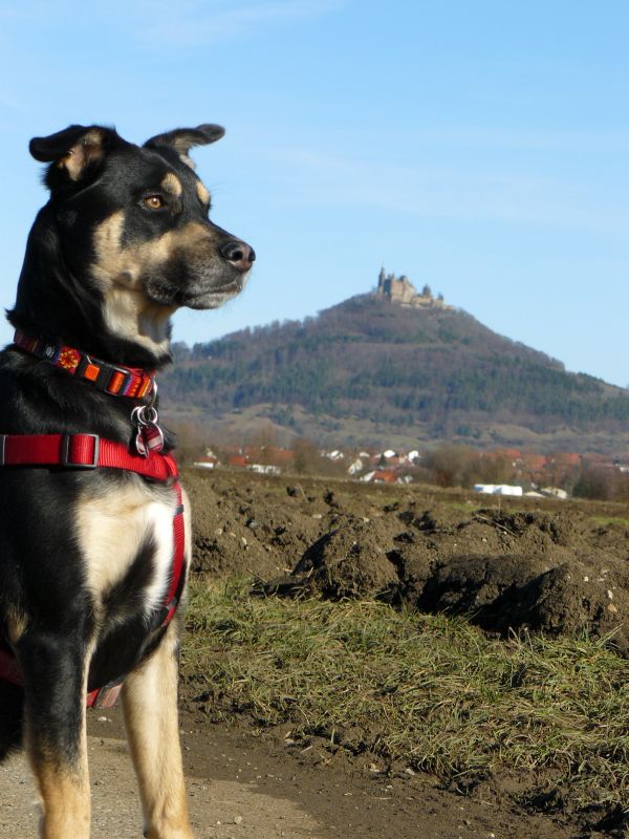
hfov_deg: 10.3
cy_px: 420
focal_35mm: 144
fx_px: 3489
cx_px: 314
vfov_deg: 13.7
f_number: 5.6
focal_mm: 24.1
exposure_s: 1/400
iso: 100
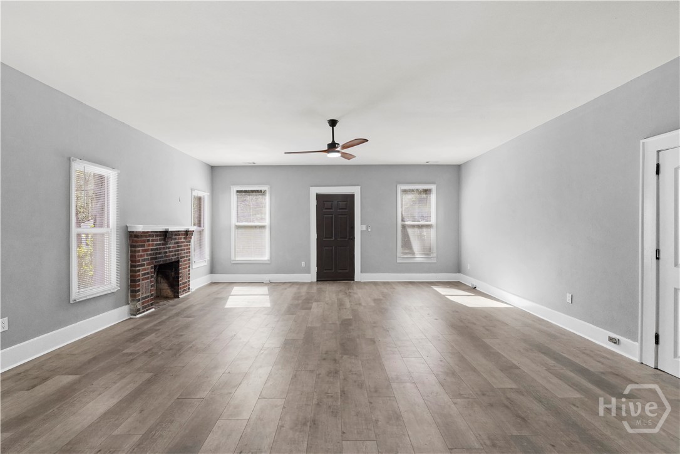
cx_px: 340
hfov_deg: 96.7
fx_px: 302
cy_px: 227
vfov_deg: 73.7
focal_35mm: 16
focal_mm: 16
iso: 1250
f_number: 10
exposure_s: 1/15
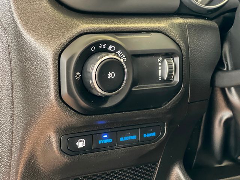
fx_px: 534
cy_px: 90
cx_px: 120
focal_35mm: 77
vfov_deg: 19.1
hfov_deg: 25.3
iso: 800
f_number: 2.8
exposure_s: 1/15
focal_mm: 9
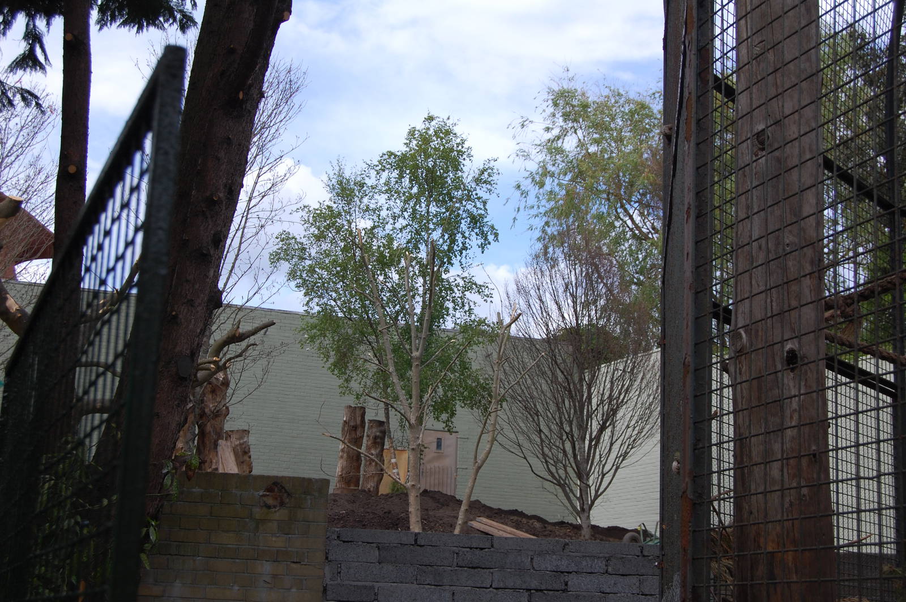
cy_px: 301
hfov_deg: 35.1
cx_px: 453
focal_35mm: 57
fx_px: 1433
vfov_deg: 23.7
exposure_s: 1/250
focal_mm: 38
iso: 200
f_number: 8
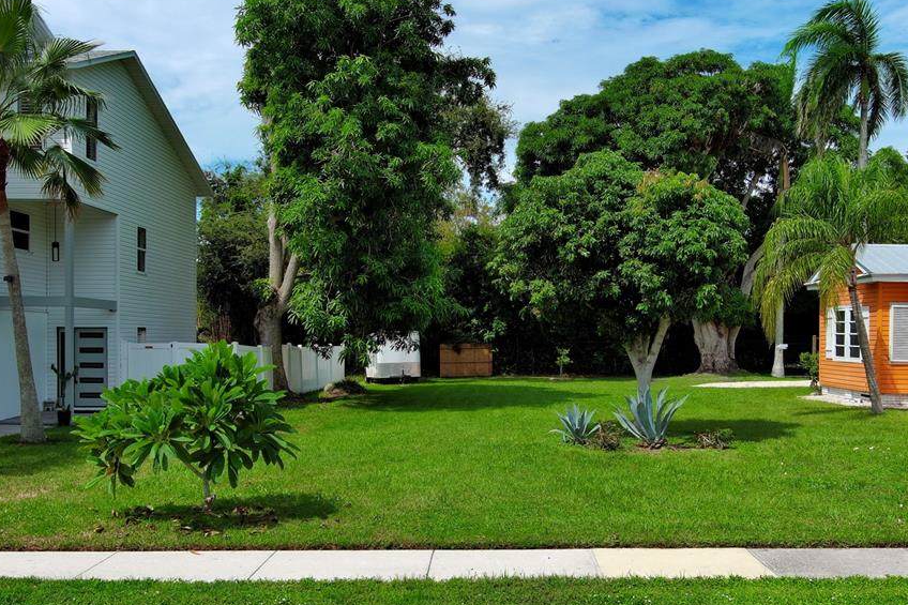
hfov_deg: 54.4
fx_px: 883
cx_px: 471
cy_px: 349
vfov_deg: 37.8
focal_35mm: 35
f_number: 8
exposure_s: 1/320
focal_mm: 10.57
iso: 100
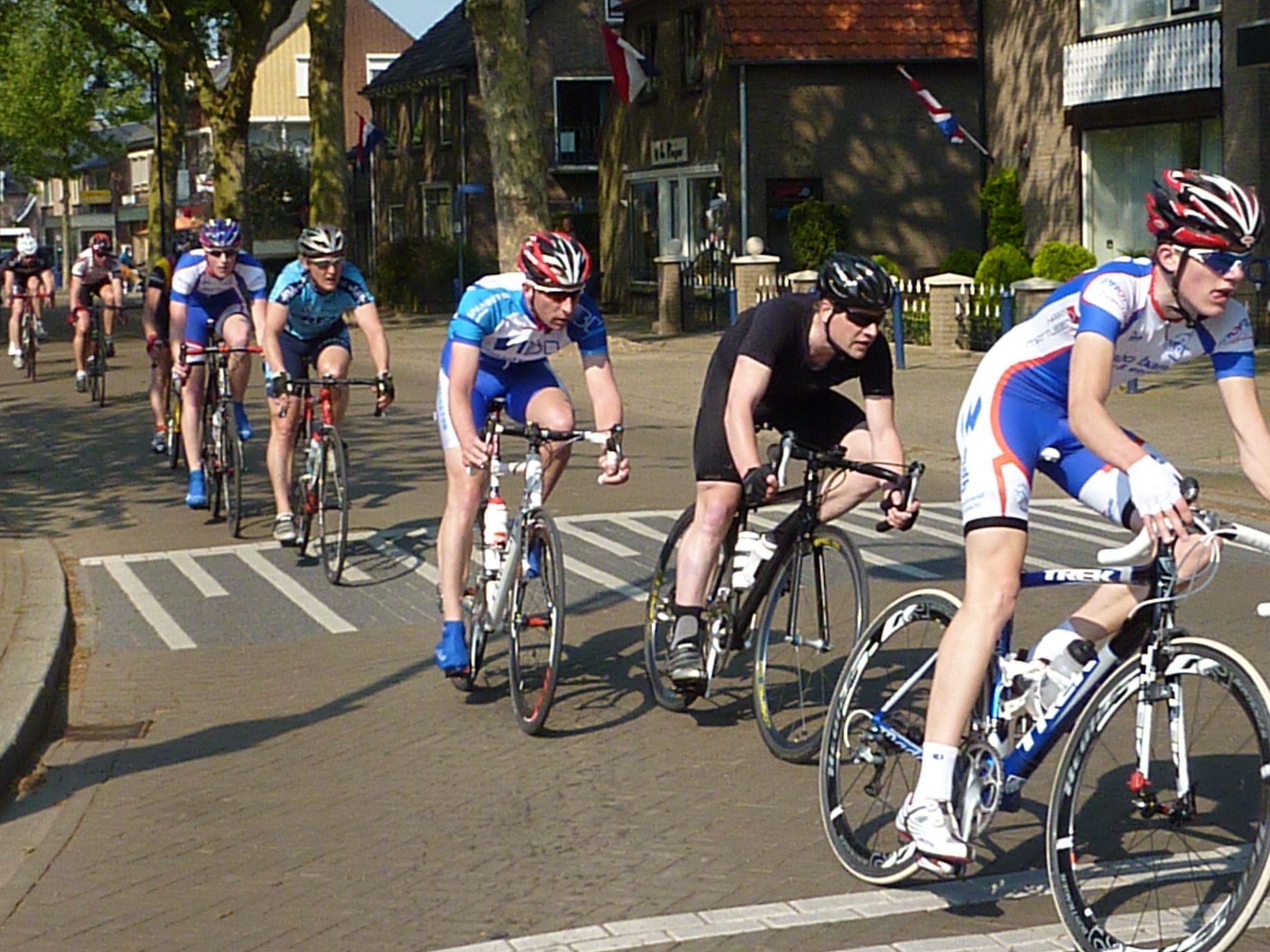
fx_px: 2605
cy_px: 426
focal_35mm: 71
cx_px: 691
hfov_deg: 27.4
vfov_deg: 20.7
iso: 800
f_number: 6.3
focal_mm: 10.3
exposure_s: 1/1600
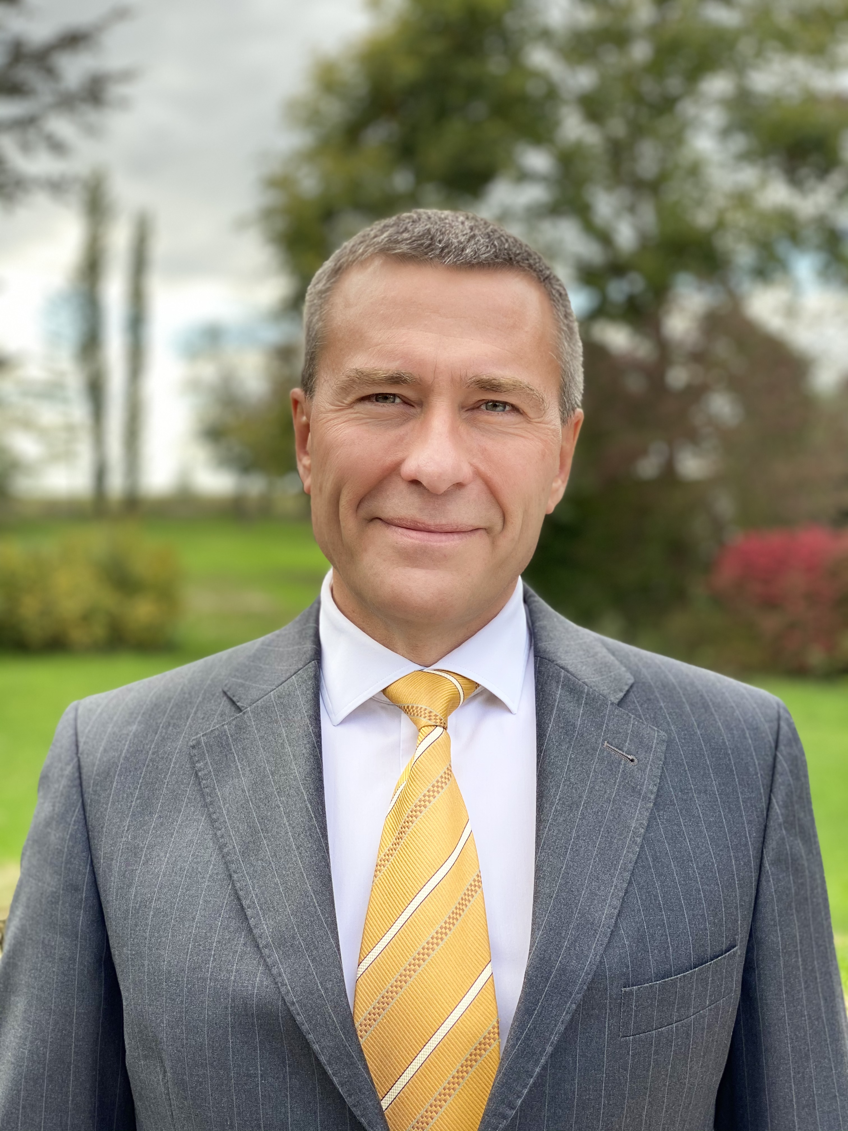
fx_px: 1698
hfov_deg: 28.0
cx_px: 424
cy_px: 566
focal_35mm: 52
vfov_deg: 36.8
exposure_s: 1/175
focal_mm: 6
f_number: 2
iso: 20
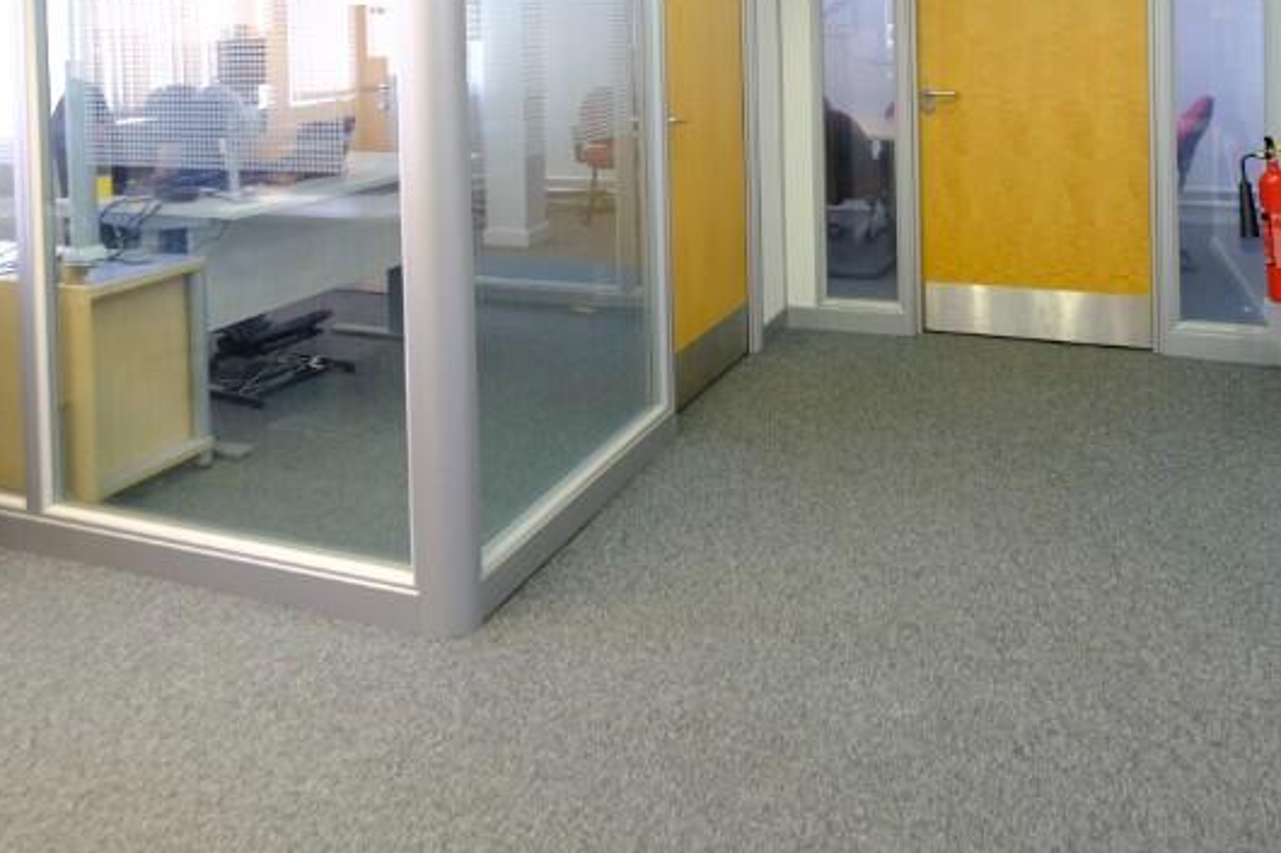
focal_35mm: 29
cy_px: 37
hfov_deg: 63.6
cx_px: 684
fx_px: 1032
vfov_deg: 40.4
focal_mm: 10
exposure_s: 1/5
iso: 160
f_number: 4
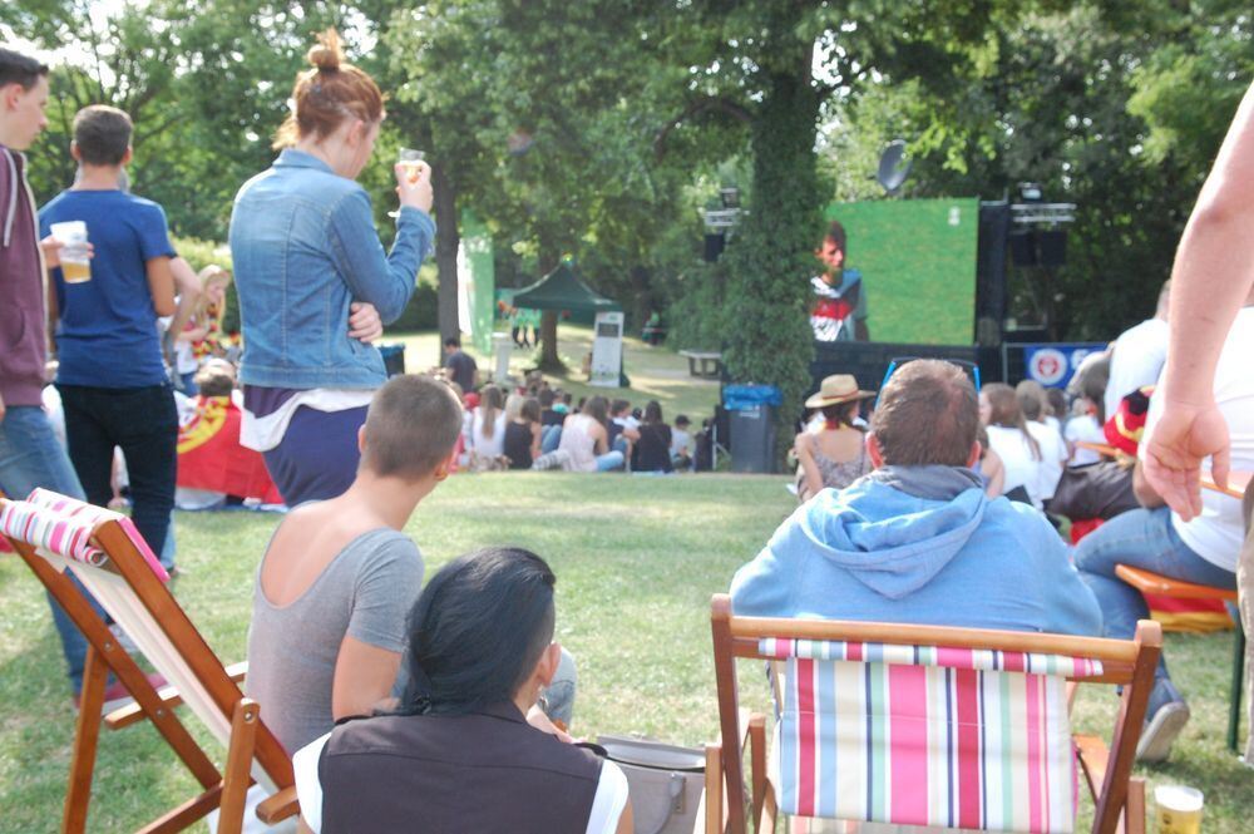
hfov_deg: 49.6
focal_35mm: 39
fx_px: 1357
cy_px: 417
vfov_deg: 34.2
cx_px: 627
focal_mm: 26
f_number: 8
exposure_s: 1/250
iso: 800
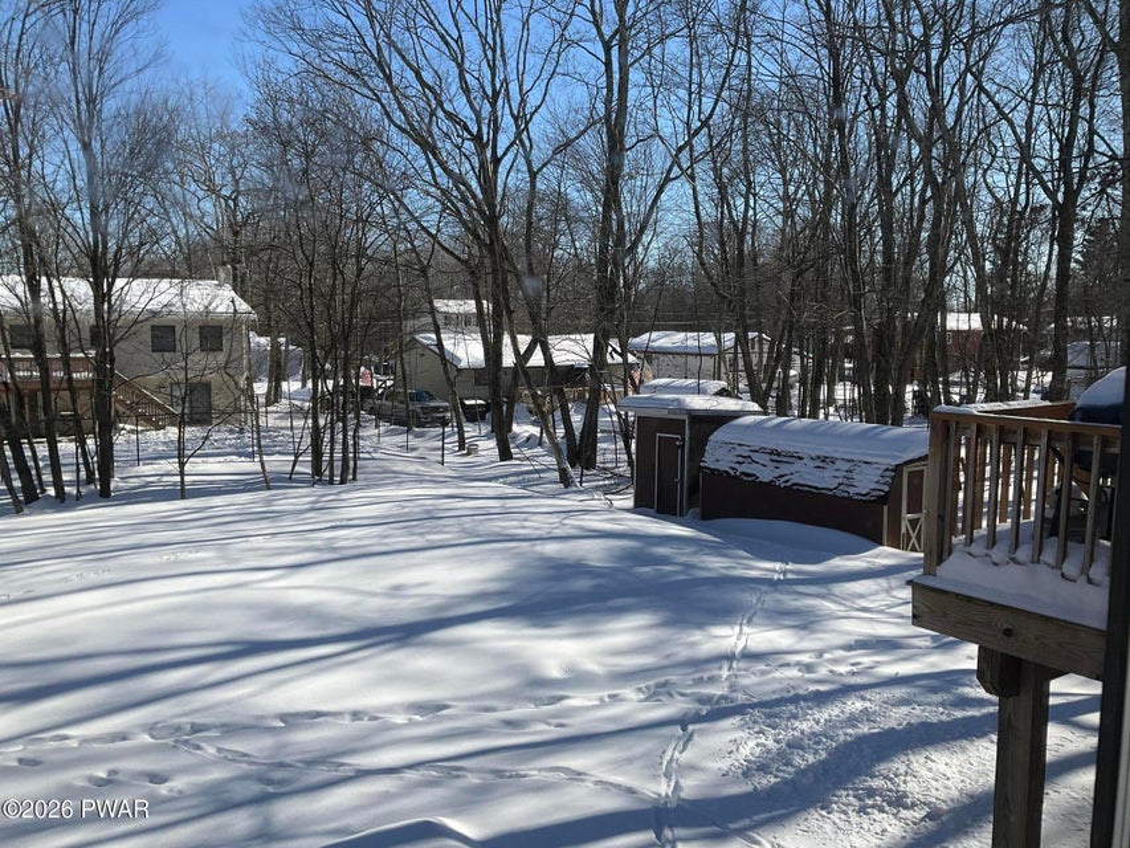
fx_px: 947
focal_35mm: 29
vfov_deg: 48.2
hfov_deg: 61.7
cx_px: 565
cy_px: 424
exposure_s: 1/2058
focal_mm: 3
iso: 25
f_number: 1.8
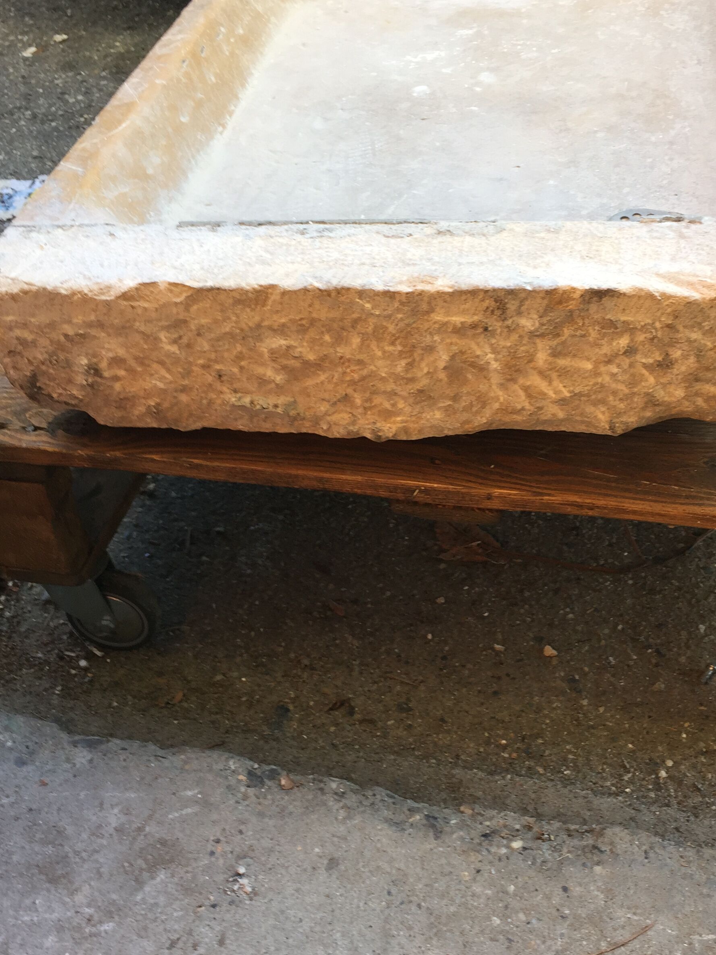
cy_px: 517
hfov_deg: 35.9
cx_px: 416
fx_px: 1103
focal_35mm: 40
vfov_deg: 46.7
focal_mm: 4.15
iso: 32
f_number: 2.2
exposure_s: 1/100
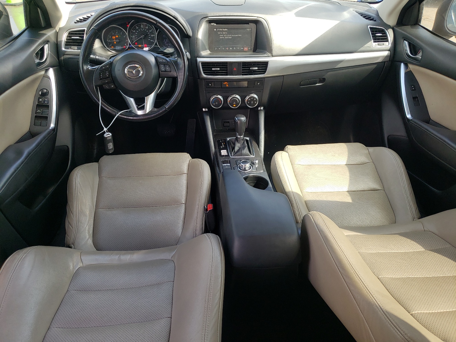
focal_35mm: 26
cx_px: 228
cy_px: 171
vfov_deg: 53.1
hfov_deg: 67.3
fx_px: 343
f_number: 1.5
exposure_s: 1/167
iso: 50
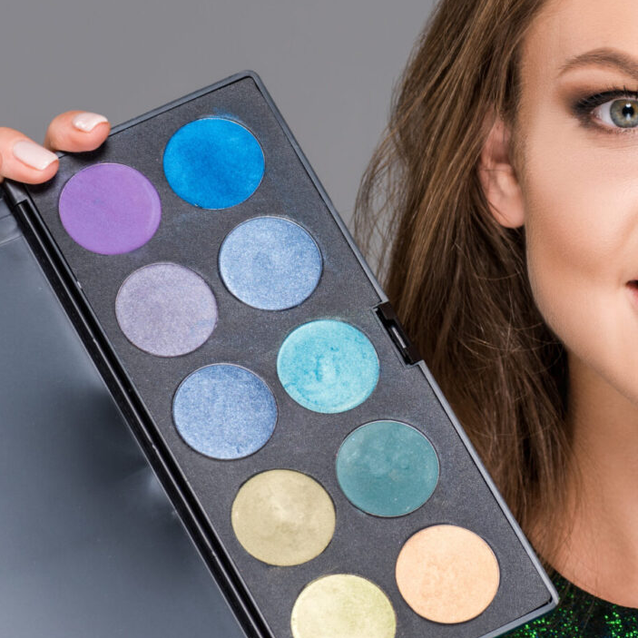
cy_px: 348
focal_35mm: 254
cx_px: 740
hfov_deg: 6.9
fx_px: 5296
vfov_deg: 6.9
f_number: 7.1
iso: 100
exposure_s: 1/160
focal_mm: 105
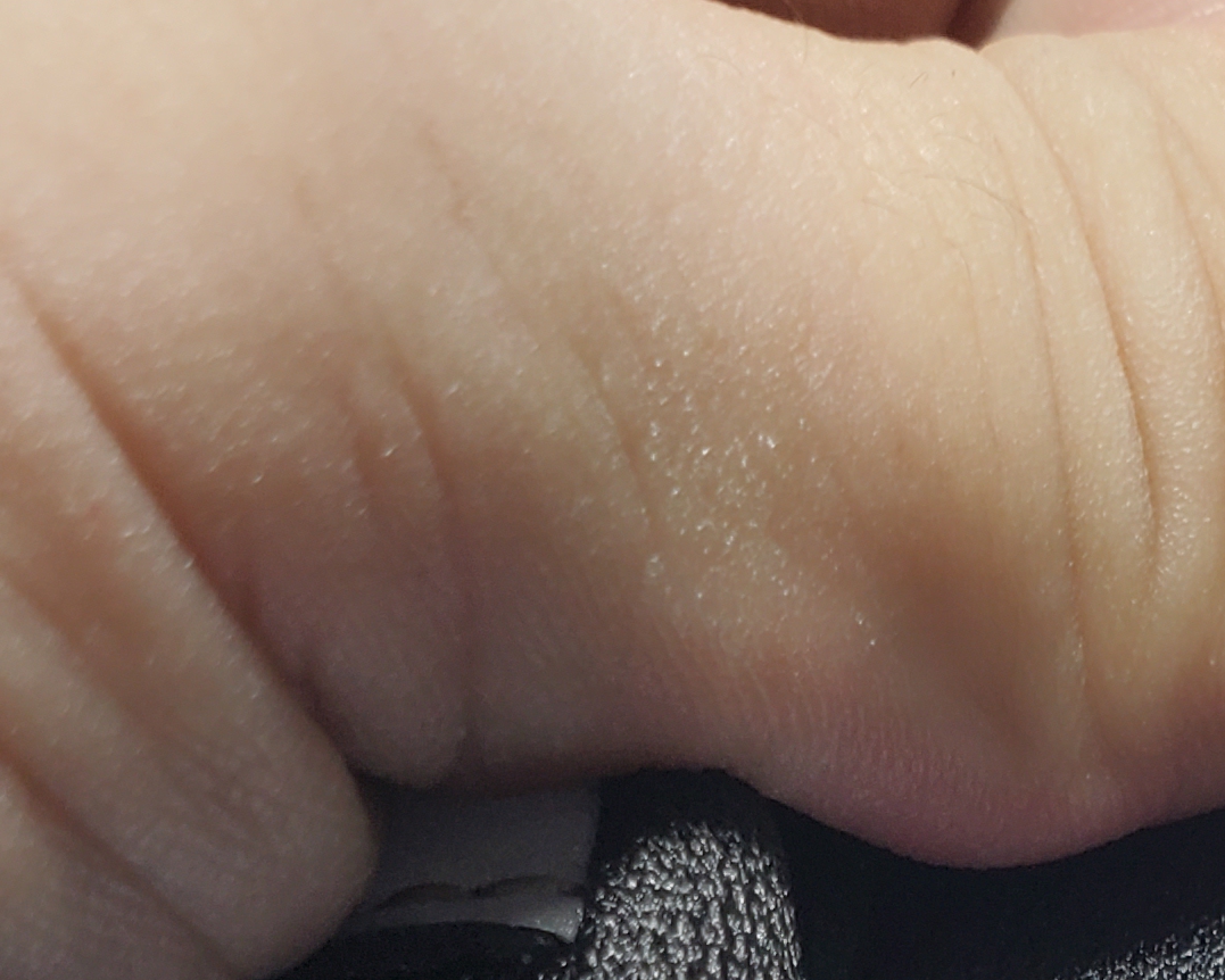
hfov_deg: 19.4
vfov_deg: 14.8
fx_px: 3445
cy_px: 1575
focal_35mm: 95
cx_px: 1315
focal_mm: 4.3
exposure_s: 1/134
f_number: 2.4
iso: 50
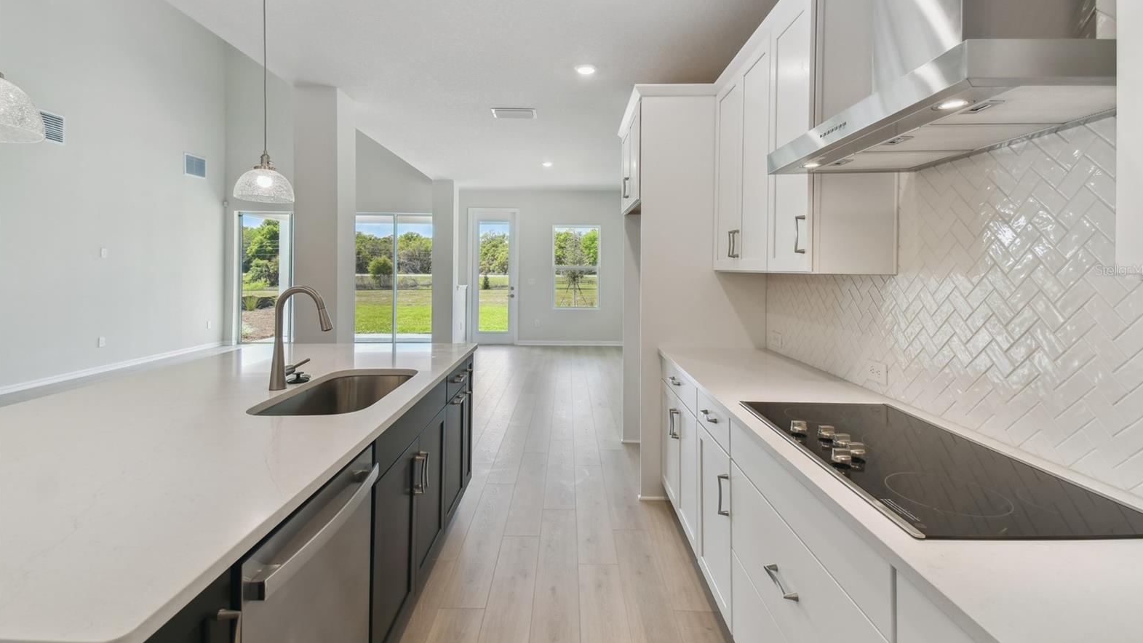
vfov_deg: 66.7
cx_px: 578
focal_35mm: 16
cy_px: 270
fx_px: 485
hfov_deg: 99.4
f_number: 7.1
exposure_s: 1/50
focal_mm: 10
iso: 100
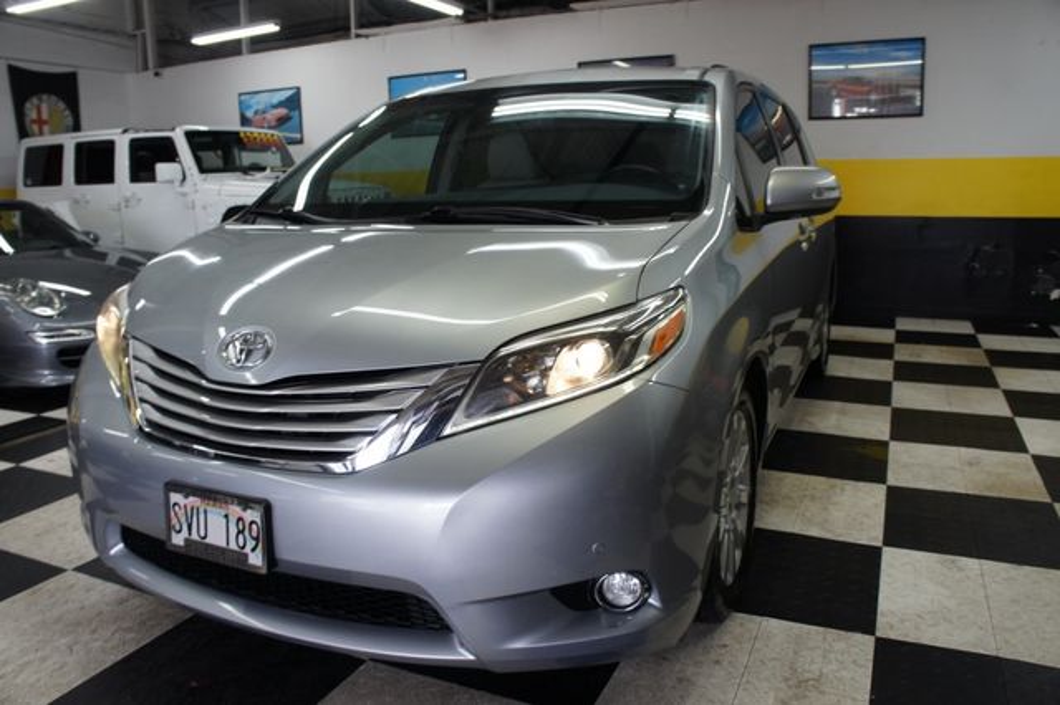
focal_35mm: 27
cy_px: 352
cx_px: 530
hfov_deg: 67.4
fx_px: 795
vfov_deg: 47.9
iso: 200
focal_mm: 18
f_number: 4.5
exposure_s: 1/40
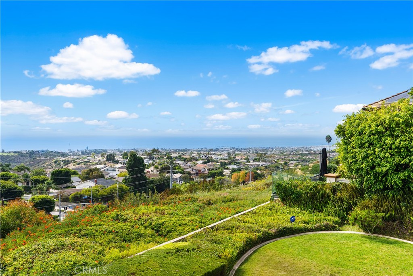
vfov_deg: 37.9
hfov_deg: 54.4
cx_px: 206
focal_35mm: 35
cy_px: 138
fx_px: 402
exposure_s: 1/50
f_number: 8
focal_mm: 35
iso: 100
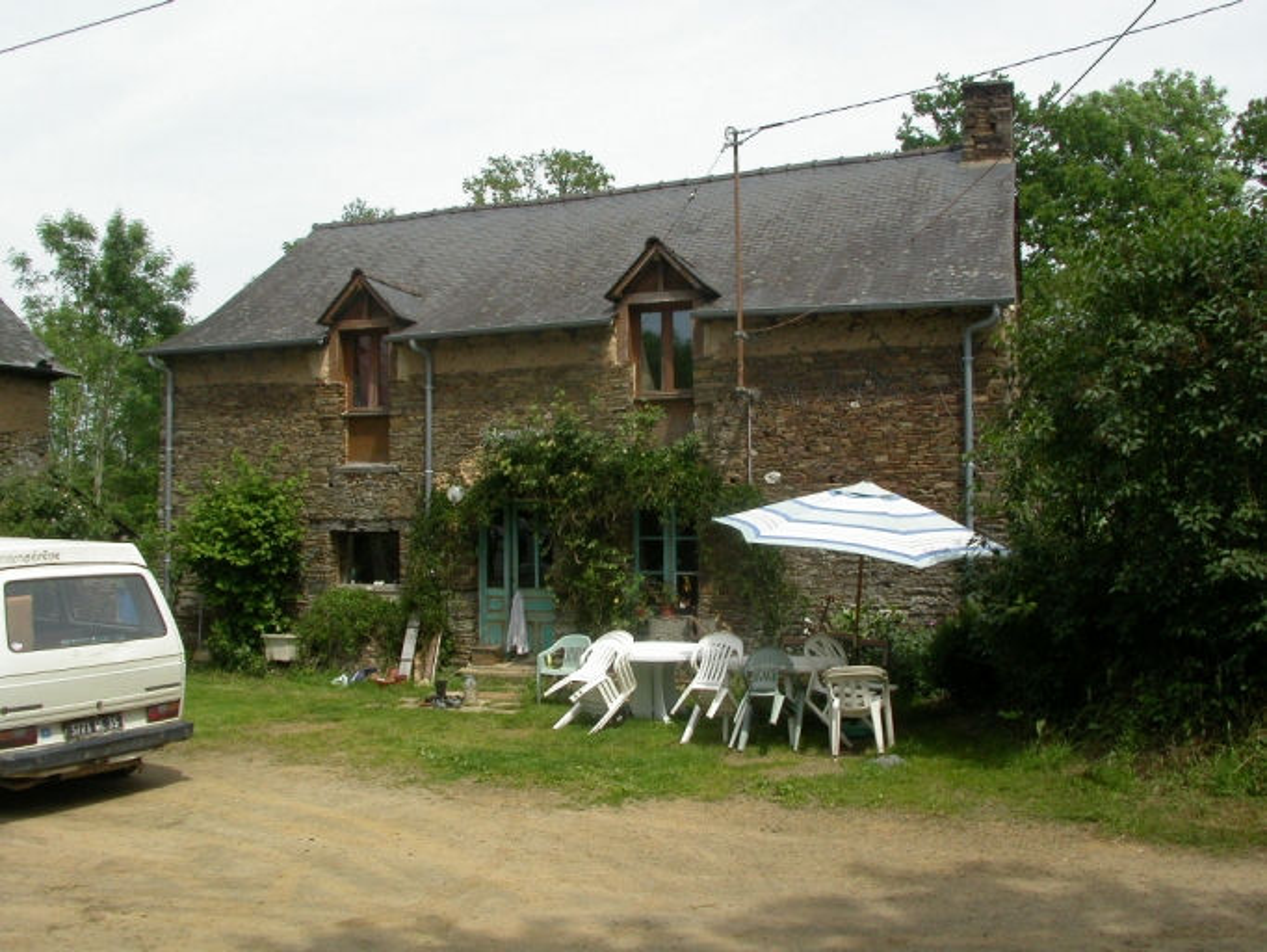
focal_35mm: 50
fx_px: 1831
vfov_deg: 29.1
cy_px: 476
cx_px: 634
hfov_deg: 38.2
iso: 100
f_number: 6.5
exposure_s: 1/344
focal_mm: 10.4
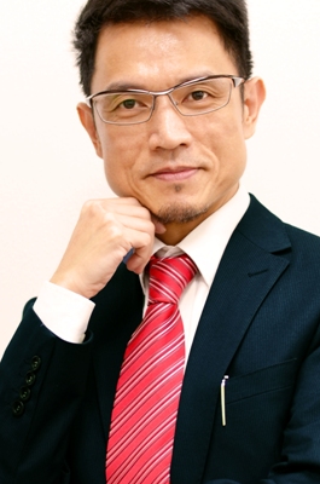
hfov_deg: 18.8
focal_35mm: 72
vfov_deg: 28.0
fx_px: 964
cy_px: 310
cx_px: 171
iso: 100
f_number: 2.8
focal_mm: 30
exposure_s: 1/30
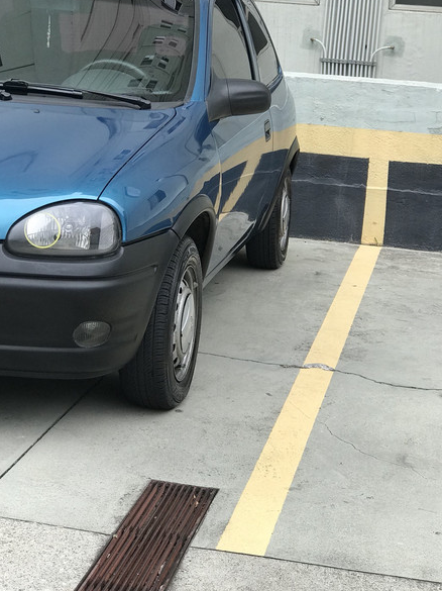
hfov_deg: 18.9
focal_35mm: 78
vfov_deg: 25.0
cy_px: 235
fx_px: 1329
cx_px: 196
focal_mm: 6.6
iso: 20
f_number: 2.8
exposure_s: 1/60
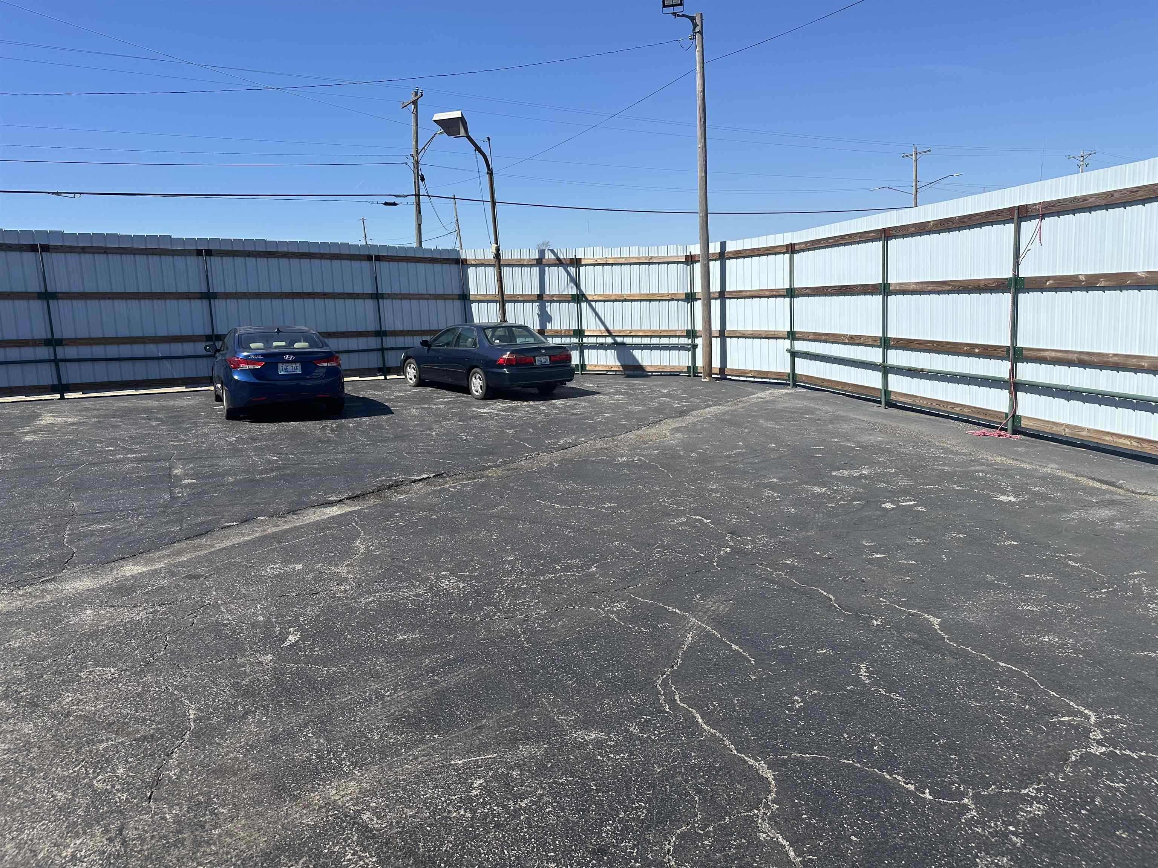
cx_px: 579
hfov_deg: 71.6
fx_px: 803
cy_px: 434
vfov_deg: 56.8
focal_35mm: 24
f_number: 1.78
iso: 80
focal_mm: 6.86
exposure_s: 1/5000
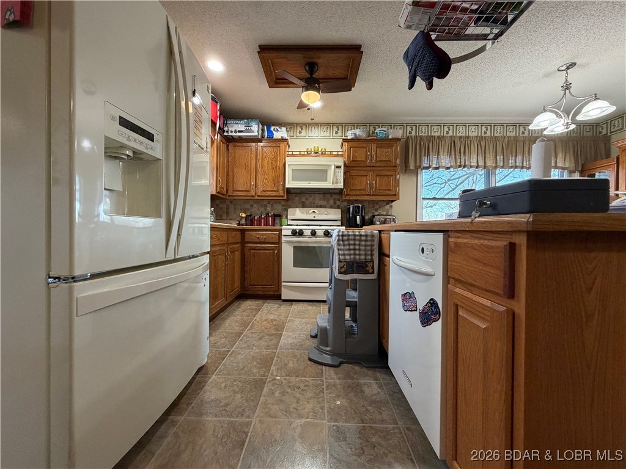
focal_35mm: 14
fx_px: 253
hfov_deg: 102.1
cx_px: 313
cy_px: 234
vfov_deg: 85.7
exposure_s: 1/60
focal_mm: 2.22
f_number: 2.2
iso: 250
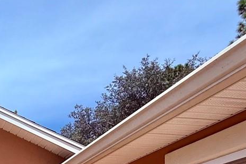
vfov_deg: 22.2
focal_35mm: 50
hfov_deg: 34.0
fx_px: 342
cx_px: -29
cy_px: 247
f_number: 2.2
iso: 50
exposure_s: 1/1698
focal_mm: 2.22
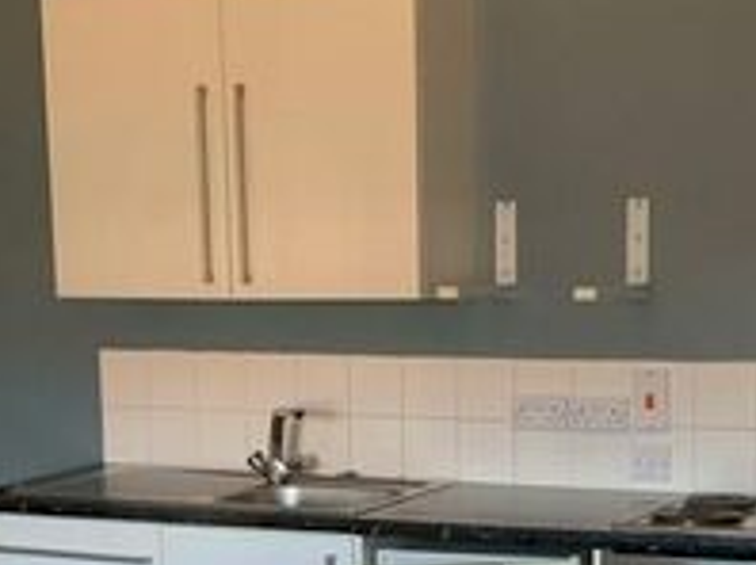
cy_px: 605
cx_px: 389
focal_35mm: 92
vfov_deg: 15.6
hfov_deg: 21.3
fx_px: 2007
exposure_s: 1/50
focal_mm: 4.25
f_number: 1.8
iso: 160
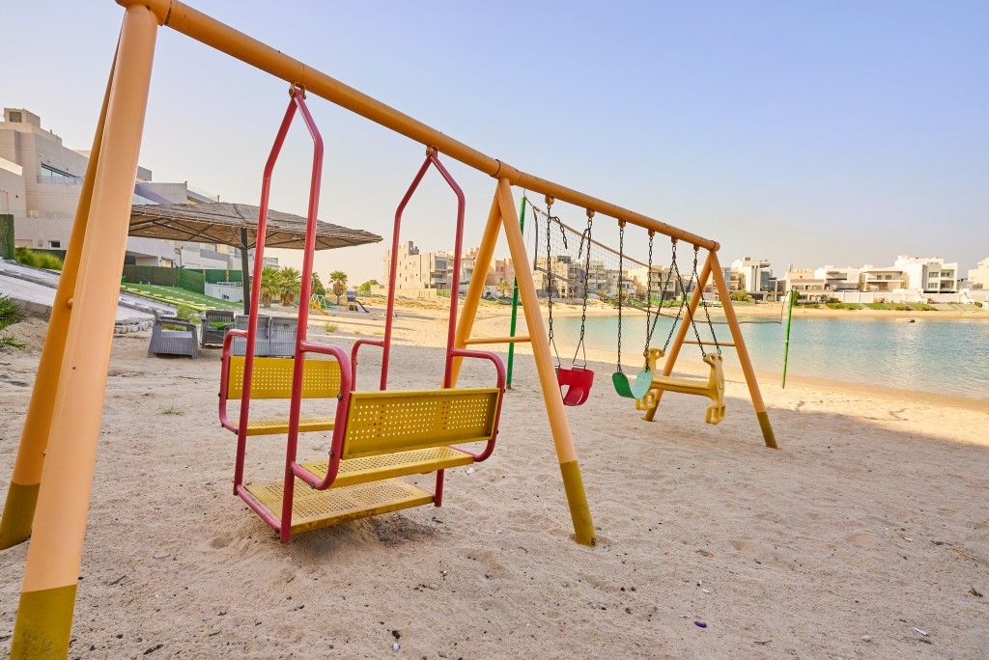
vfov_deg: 70.5
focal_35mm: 17
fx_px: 467
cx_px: 494
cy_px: 330
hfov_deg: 93.2
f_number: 11
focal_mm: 17
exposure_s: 1/100
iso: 100
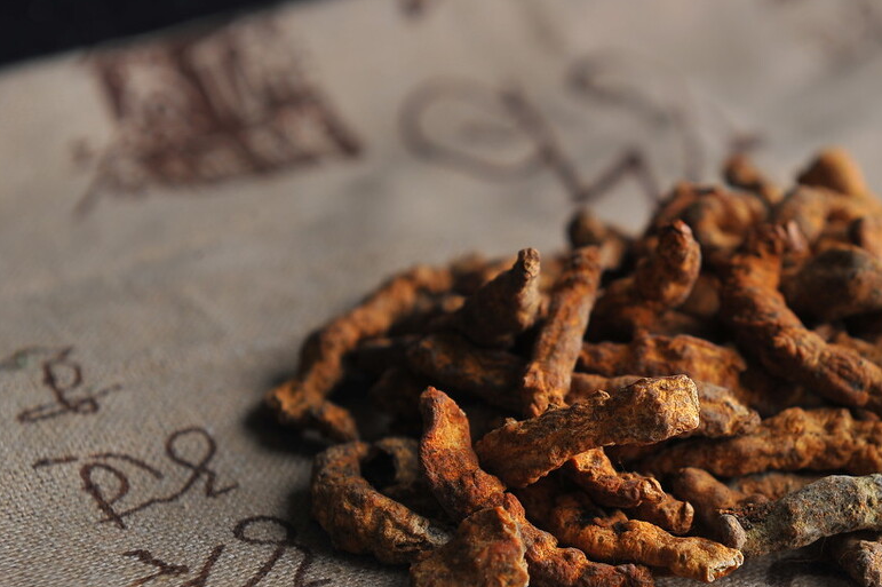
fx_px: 2669
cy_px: 404
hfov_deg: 18.7
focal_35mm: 109
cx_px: 610
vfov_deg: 12.5
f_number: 6.3
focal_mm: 70
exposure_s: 1/100
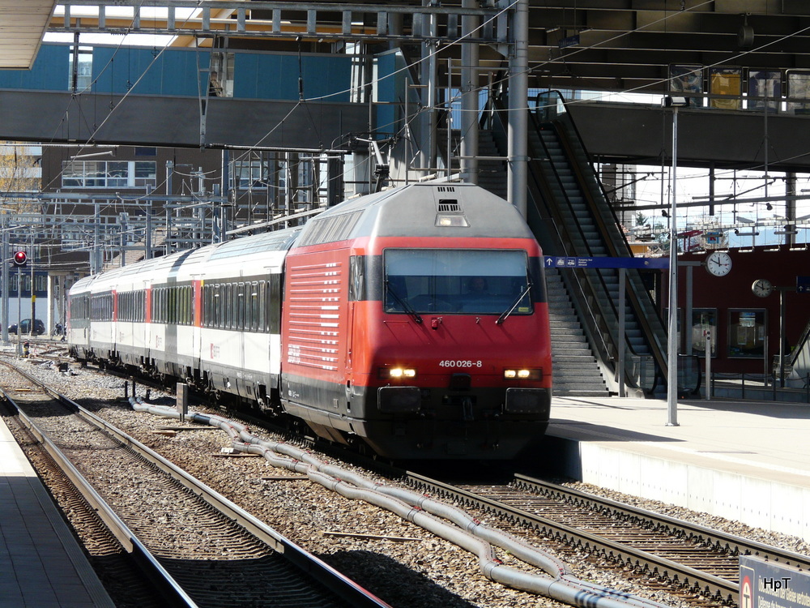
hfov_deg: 9.8
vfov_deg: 7.4
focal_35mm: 202
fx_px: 4727
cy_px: 304
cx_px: 405
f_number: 5
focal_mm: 33.2
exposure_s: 1/250
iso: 100
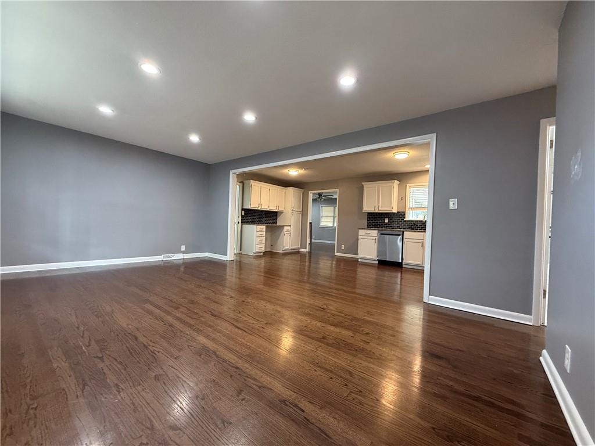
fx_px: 241
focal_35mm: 14
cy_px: 223
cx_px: 298
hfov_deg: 102.1
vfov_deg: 85.7
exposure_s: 1/60
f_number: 2.2
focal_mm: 2.22
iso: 400
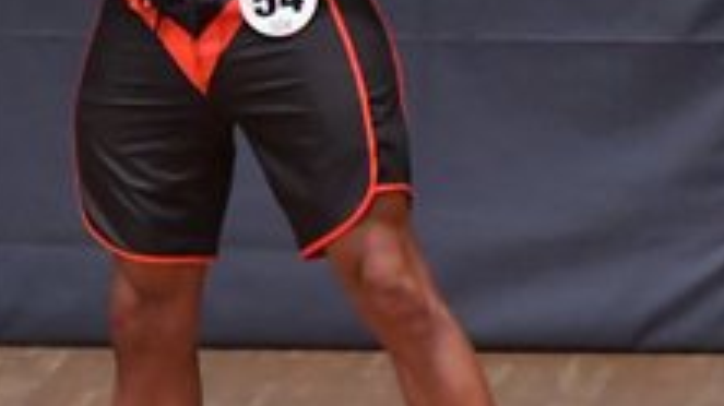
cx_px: 1247
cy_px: 111
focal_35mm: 938
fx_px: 17996
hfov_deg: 2.3
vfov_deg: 1.3
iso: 6400
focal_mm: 170
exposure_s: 1/400
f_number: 5.6
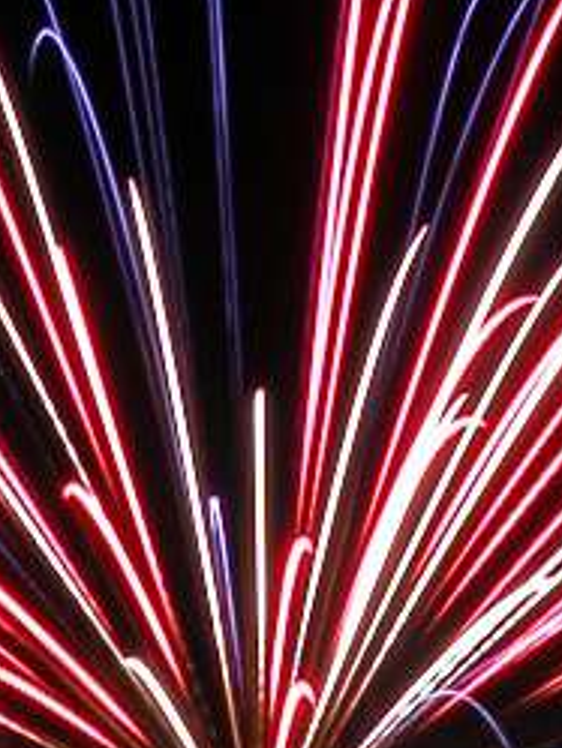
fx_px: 3893
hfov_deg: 8.2
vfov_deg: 10.3
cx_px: 165
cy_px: 1409
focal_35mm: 180
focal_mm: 8.9
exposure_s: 6.63
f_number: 8
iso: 100
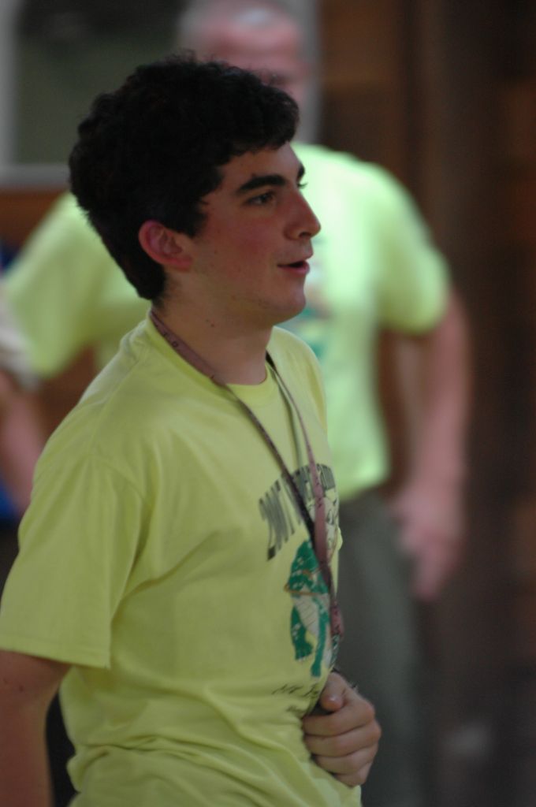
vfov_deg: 6.9
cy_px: 404
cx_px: 268
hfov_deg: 4.6
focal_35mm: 300
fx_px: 6718
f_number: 2.8
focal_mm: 200
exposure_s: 1/30
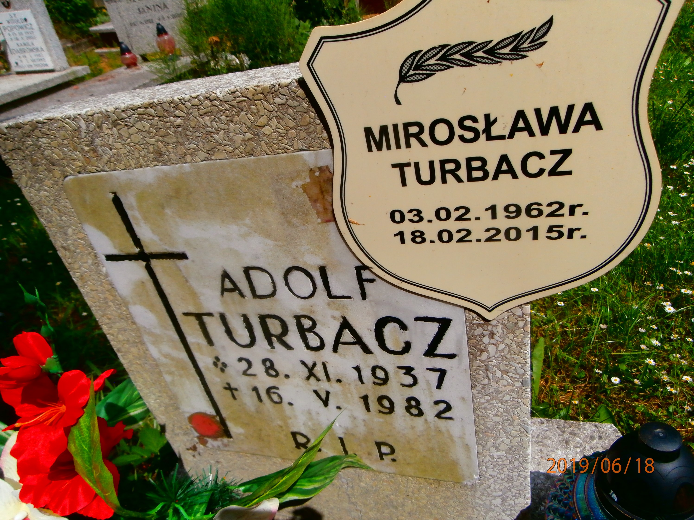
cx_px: 347
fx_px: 481
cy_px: 260
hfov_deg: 71.6
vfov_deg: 56.8
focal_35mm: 24
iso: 100
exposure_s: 1/2000
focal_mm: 4.2
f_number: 3
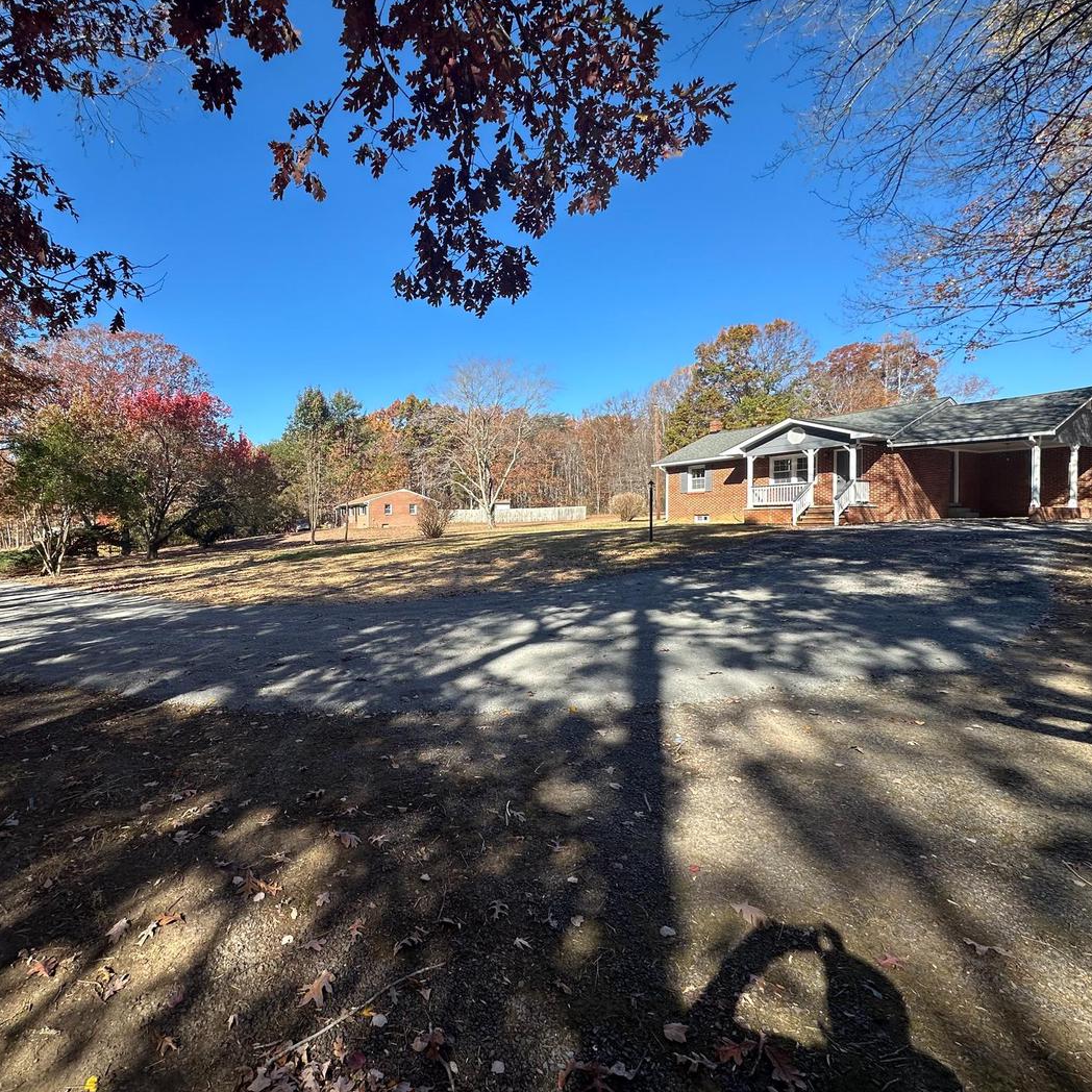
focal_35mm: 17
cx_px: 415
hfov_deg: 82.5
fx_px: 607
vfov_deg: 84.0
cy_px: 538
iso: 40
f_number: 2.2
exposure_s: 1/836
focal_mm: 2.22
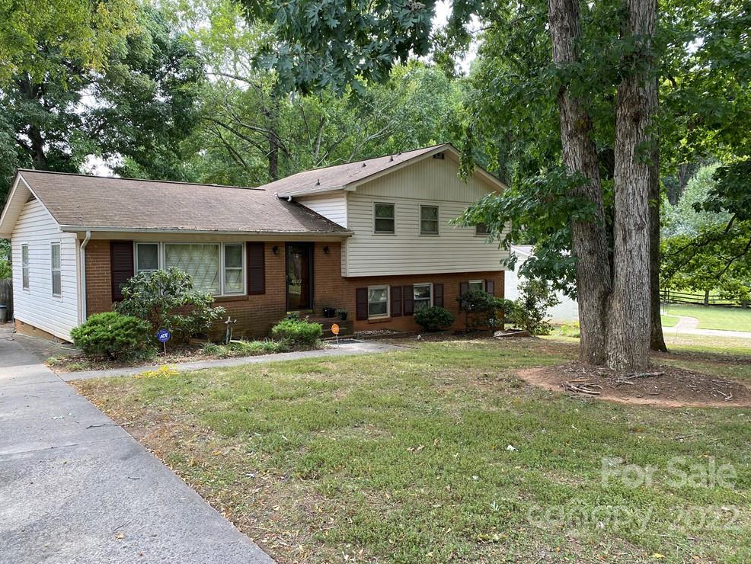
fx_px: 586
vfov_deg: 51.4
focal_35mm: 27
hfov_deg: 65.3
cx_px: 365
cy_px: 275
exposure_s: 1/206
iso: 32
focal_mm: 4.25
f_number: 1.8
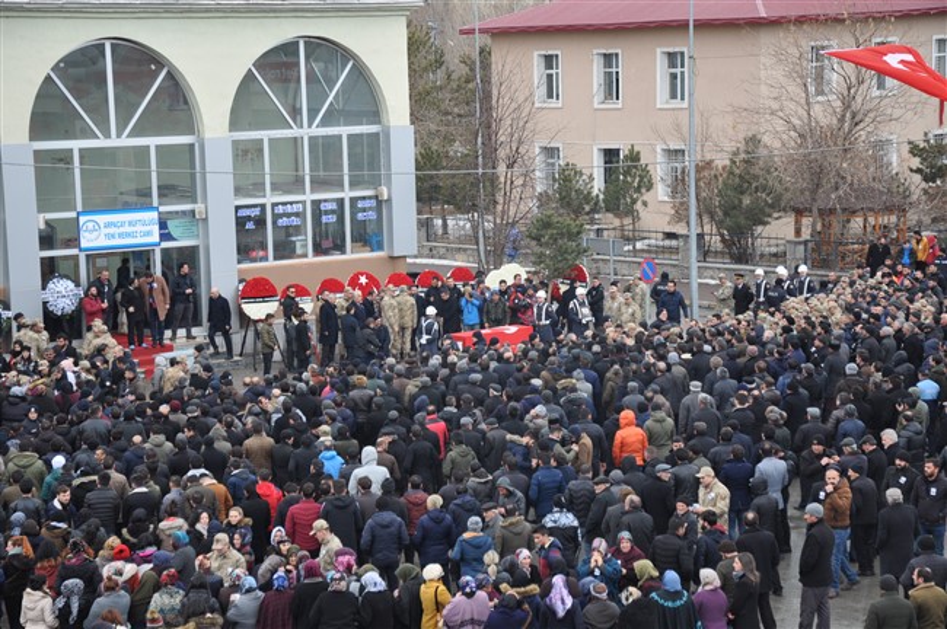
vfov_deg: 14.7
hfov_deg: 21.9
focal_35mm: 93
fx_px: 2444
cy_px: 314
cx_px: 474
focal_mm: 62
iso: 400
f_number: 5.3
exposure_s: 1/250
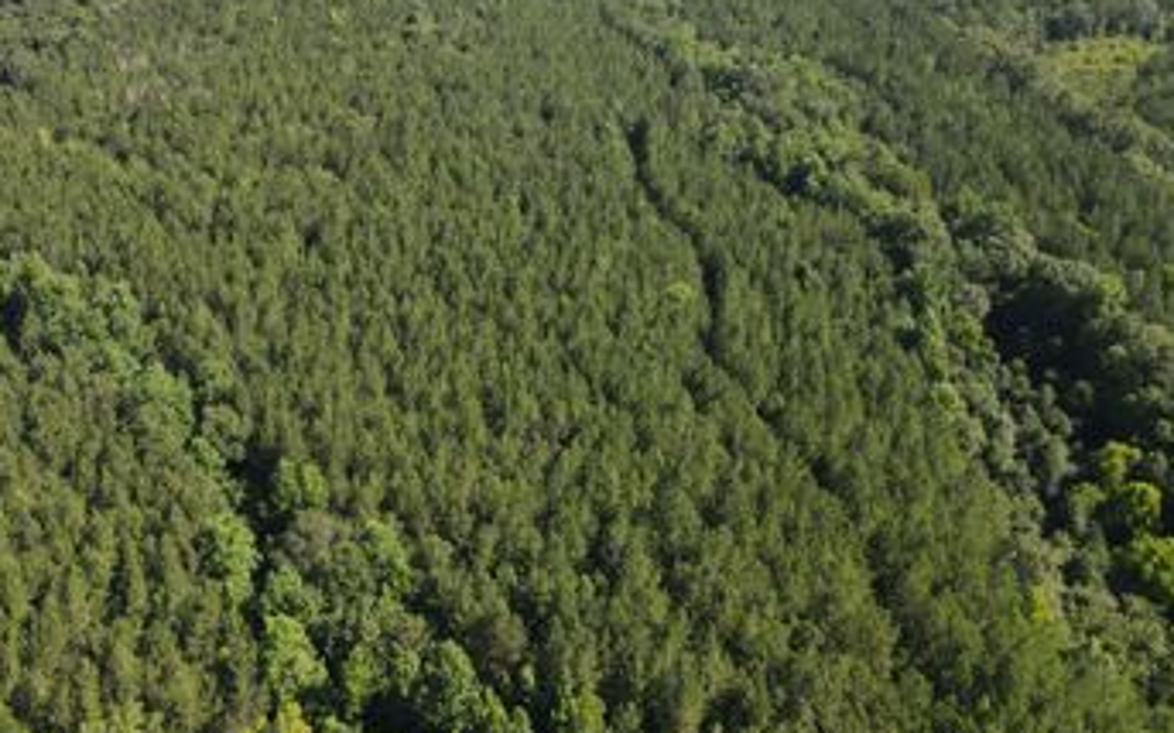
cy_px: 241
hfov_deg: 59.1
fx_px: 1023
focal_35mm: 32
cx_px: 464
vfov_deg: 38.9
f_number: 2.8
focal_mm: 4.5
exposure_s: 1/320
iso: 100
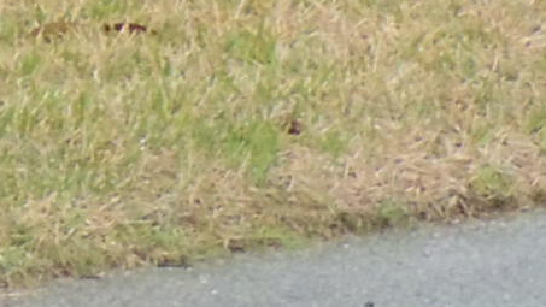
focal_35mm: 310
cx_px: -1006
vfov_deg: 3.7
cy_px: -867
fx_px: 4489
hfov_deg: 6.4
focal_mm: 7.6
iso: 720
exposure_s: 1/30
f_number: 3.4
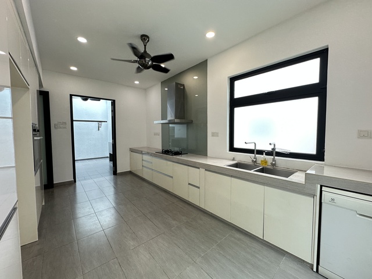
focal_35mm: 14
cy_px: 140
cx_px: 186
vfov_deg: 85.7
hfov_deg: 102.1
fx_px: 150
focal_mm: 2.22
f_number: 2.2
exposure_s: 1/100
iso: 100
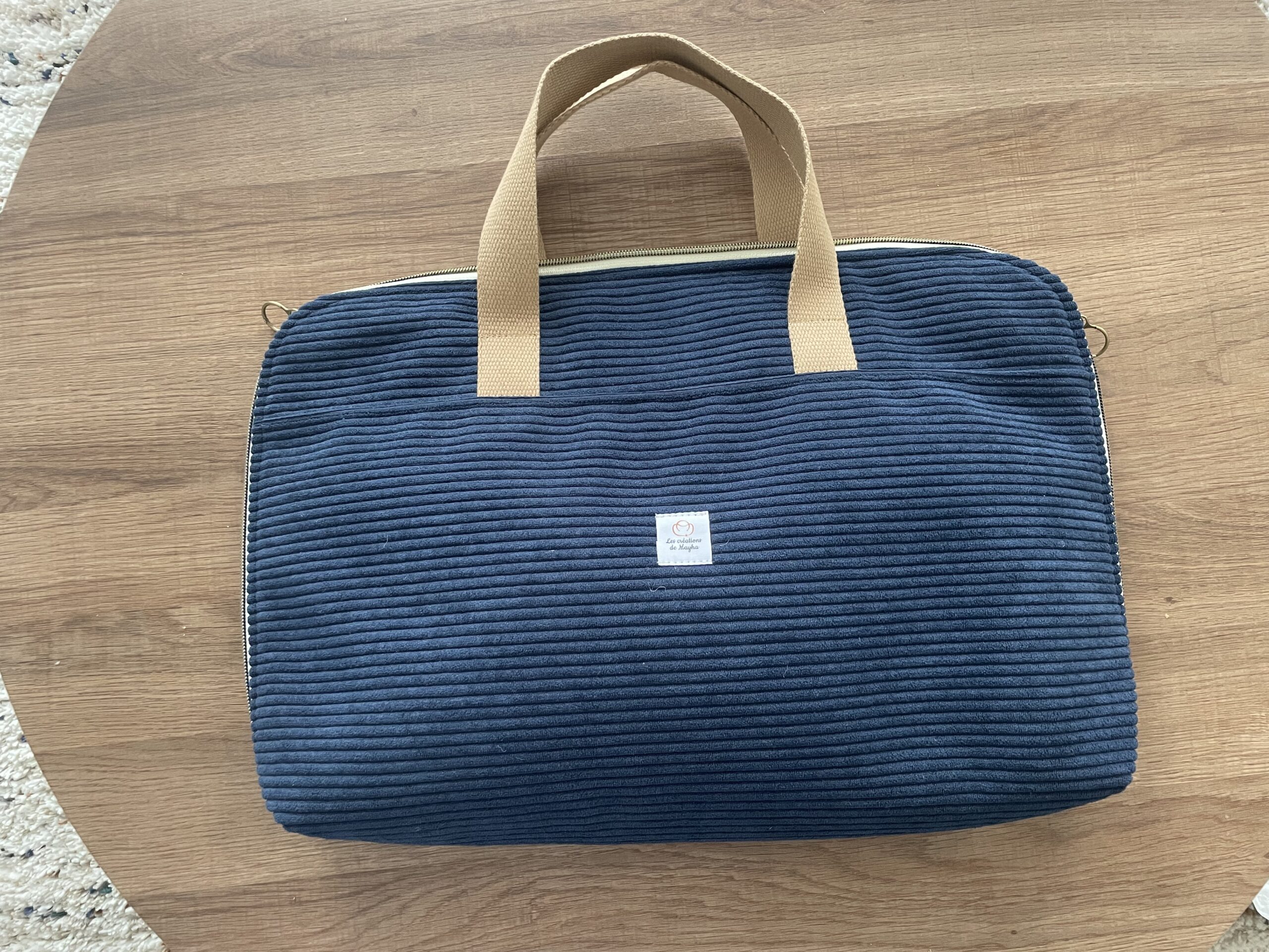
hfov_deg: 67.3
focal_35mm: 26
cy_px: 476
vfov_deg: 53.1
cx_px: 634
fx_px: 953
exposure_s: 1/60
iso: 320
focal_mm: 4.2
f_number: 1.6
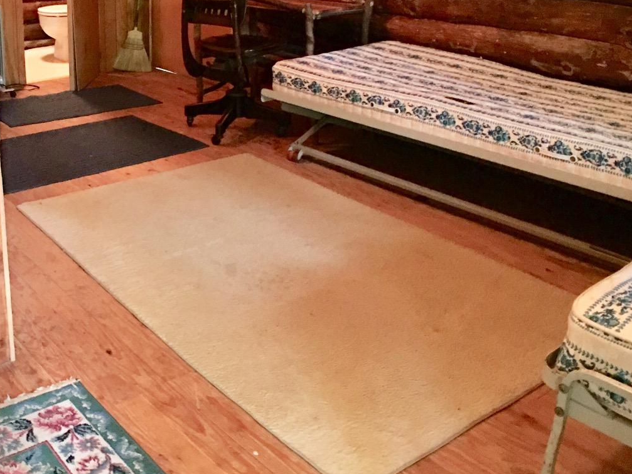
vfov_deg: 24.4
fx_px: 1077
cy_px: 99
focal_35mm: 59
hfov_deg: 31.8
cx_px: 122
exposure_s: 1/4
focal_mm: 4.15
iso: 80
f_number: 2.2
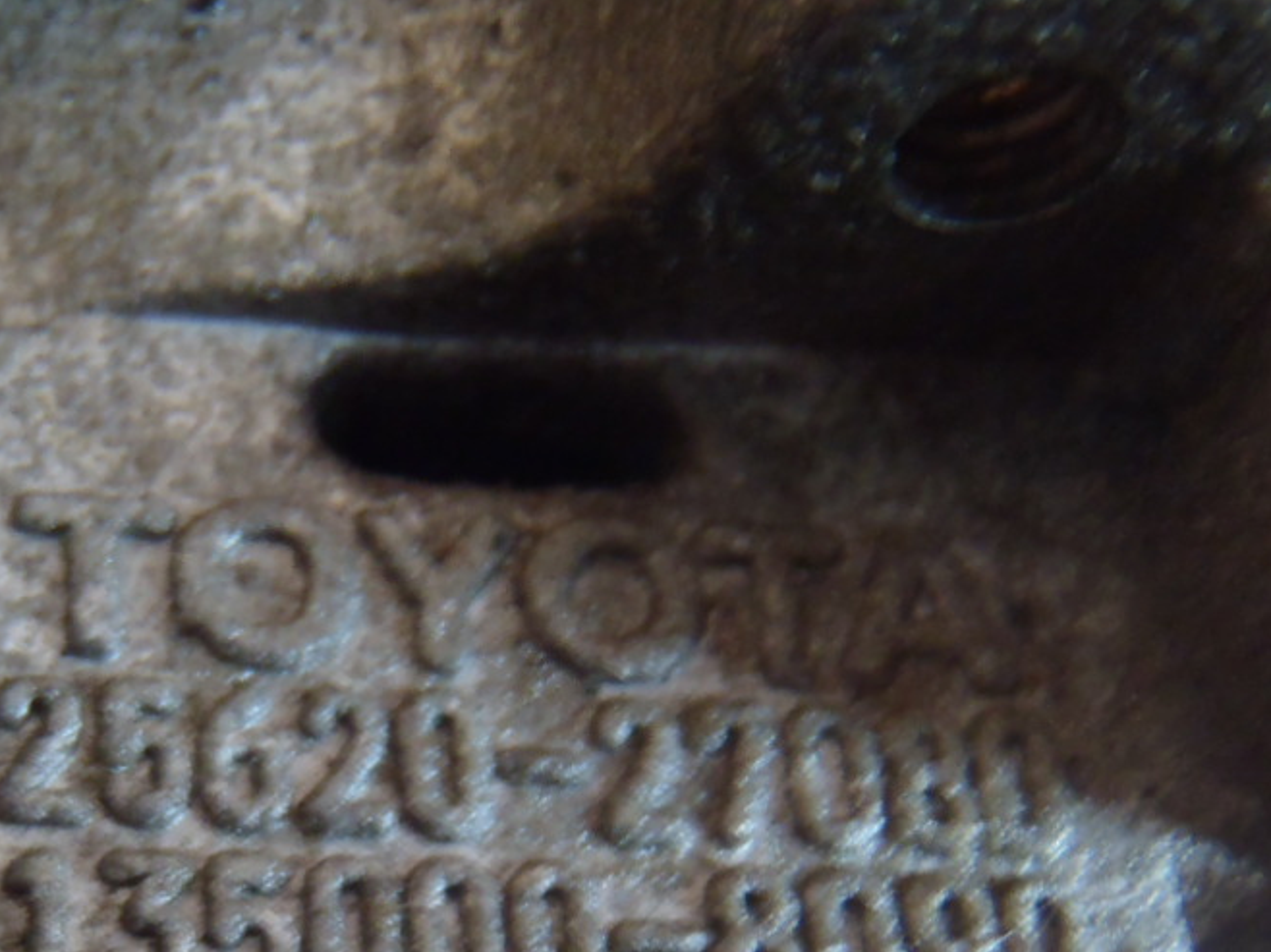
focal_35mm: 72
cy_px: 921
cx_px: 182
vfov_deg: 19.9
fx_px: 2643
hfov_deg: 26.3
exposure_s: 1/4
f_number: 4.7
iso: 320
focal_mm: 6.64
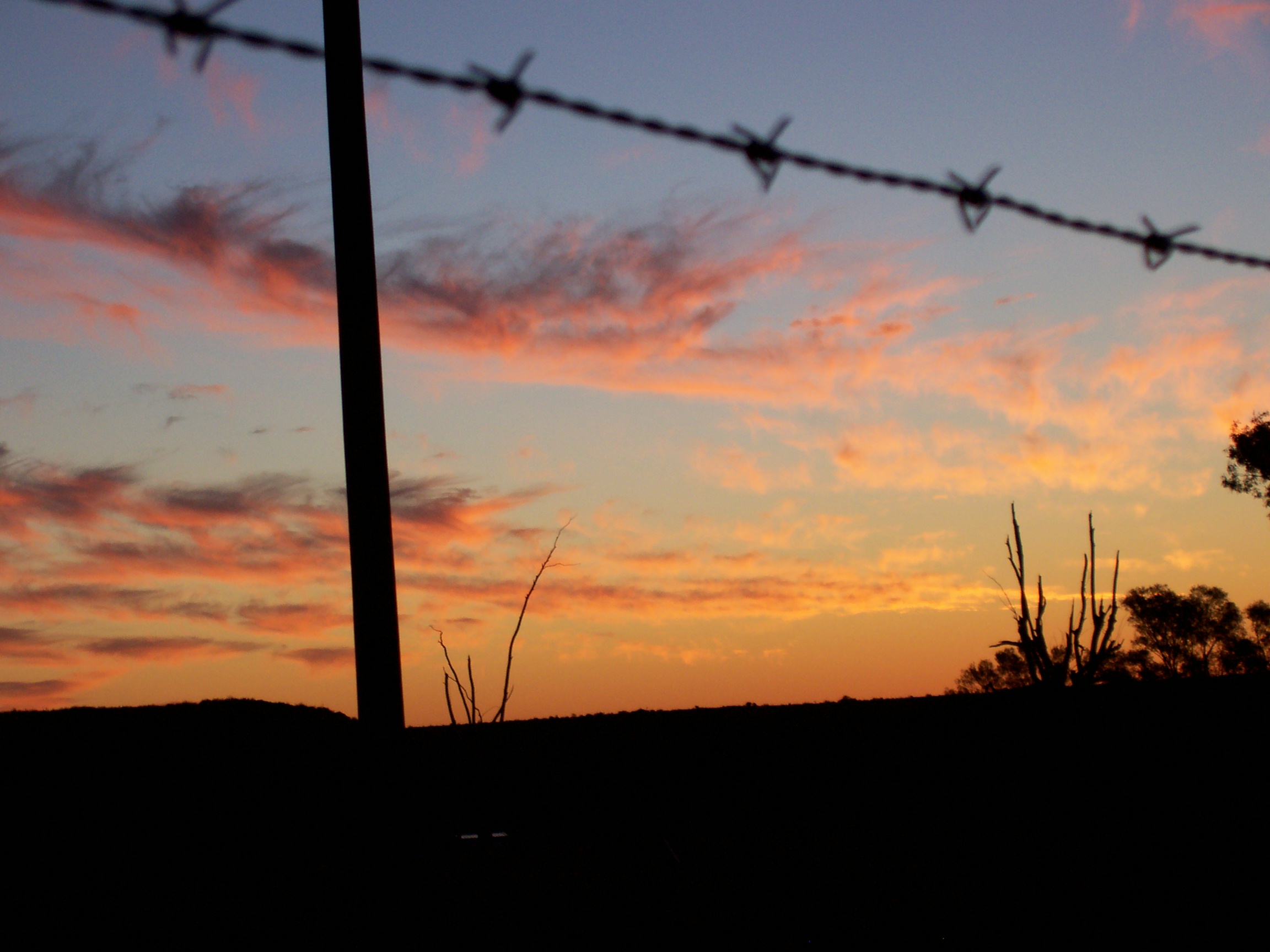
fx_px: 3742
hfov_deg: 19.3
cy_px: 476
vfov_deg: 14.5
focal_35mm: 102
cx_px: 635
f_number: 4.6
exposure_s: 1/103
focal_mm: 16.8
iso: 80
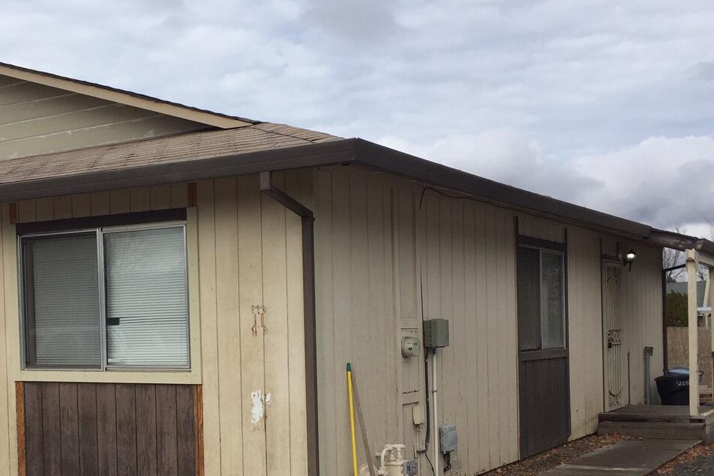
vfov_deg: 25.6
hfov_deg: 37.3
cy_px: 363
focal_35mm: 52
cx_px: 185
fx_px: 1031
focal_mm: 4.15
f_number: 2.2
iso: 32
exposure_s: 1/2475
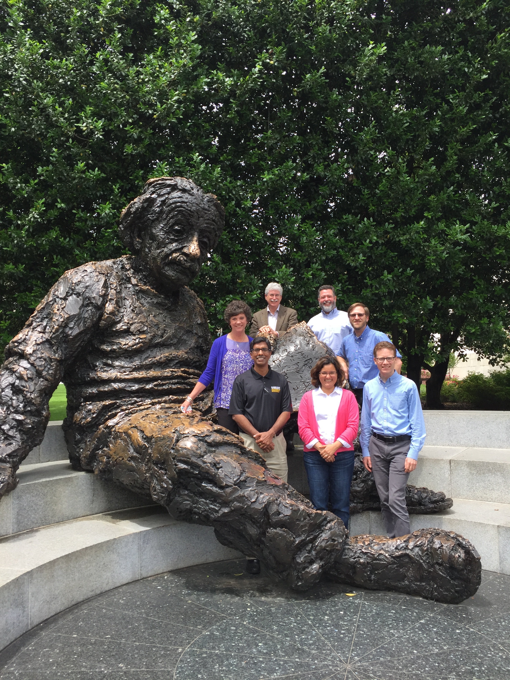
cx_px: 255
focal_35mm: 29
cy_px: 340
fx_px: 570
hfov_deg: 48.2
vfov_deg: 61.7
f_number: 2.2
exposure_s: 1/520
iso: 32
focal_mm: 4.15
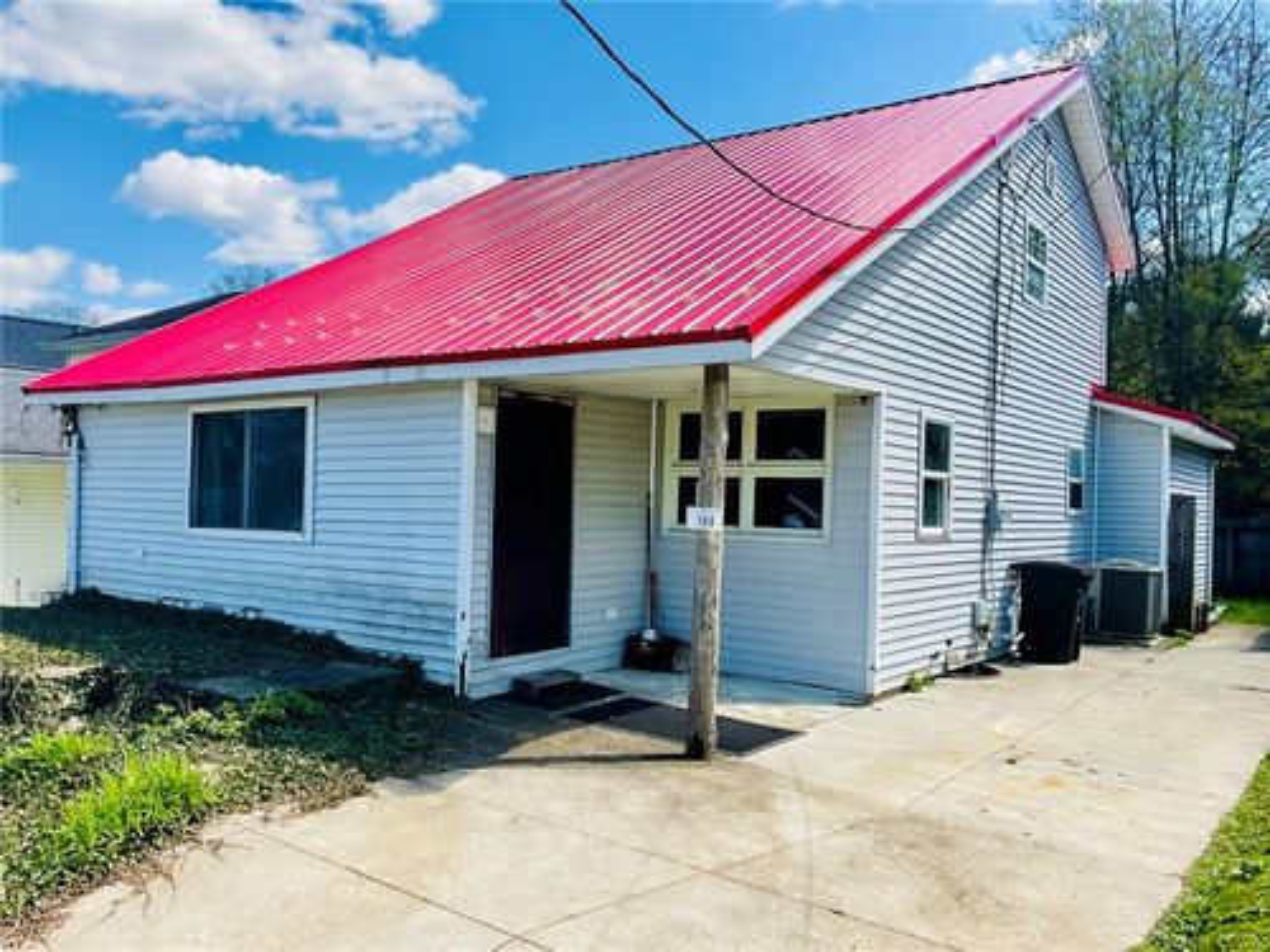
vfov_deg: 48.2
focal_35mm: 29
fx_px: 1064
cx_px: 635
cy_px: 476
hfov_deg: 61.7
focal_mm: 3
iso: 16
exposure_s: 1/1377
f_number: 1.8
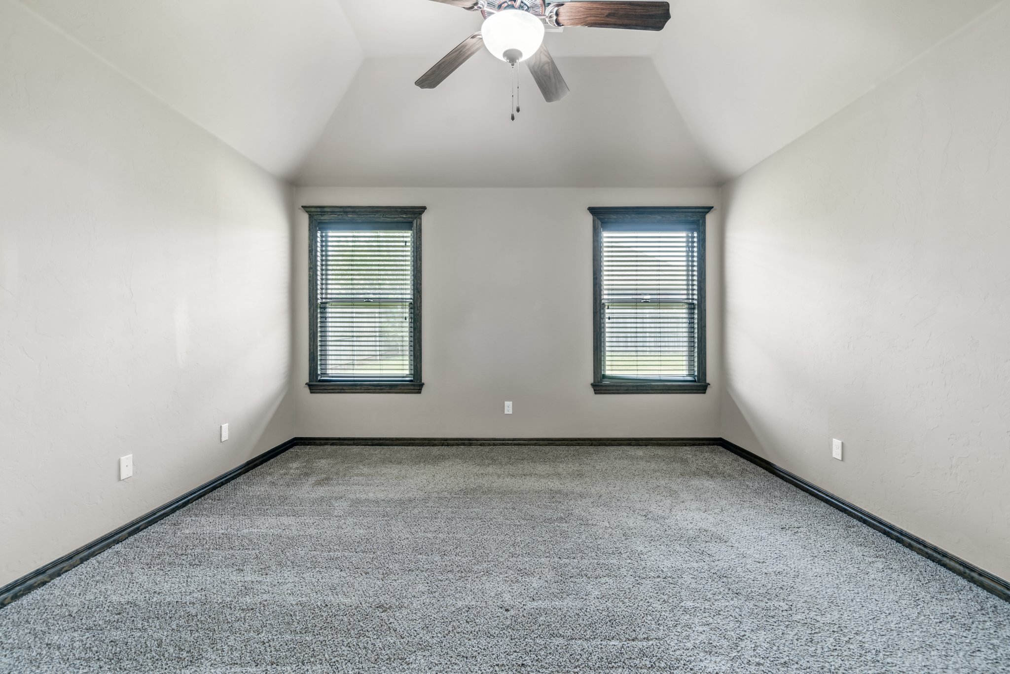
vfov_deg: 73.8
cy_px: 337
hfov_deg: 96.7
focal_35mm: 16
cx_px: 505
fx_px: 449
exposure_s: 1/6
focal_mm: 16
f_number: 7.1
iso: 200
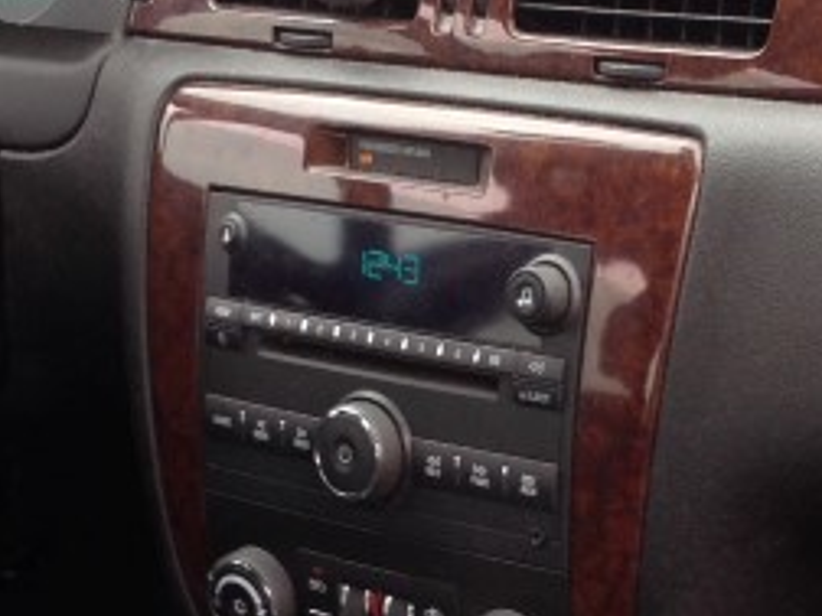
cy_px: 515
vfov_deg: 11.0
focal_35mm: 134
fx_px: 3182
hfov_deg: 14.7
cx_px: 571
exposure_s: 1/60
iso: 50
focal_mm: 4.12
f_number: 2.4
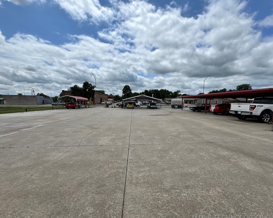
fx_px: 121
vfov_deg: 84.0
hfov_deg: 96.8
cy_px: 112
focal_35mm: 15
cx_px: 138
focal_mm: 2.22
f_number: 2.2
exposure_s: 1/2985
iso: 50
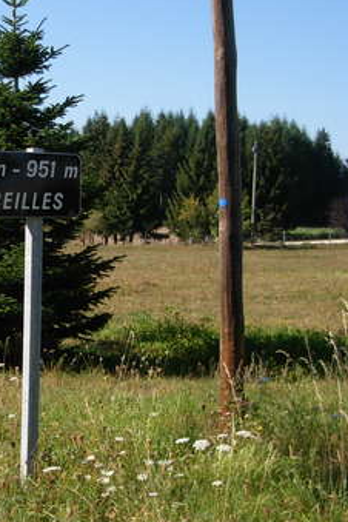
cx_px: -88
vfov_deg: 28.8
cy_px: 268
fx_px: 1015
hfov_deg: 18.3
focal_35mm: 70
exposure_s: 1/861
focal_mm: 6.3
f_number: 2.9
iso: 79
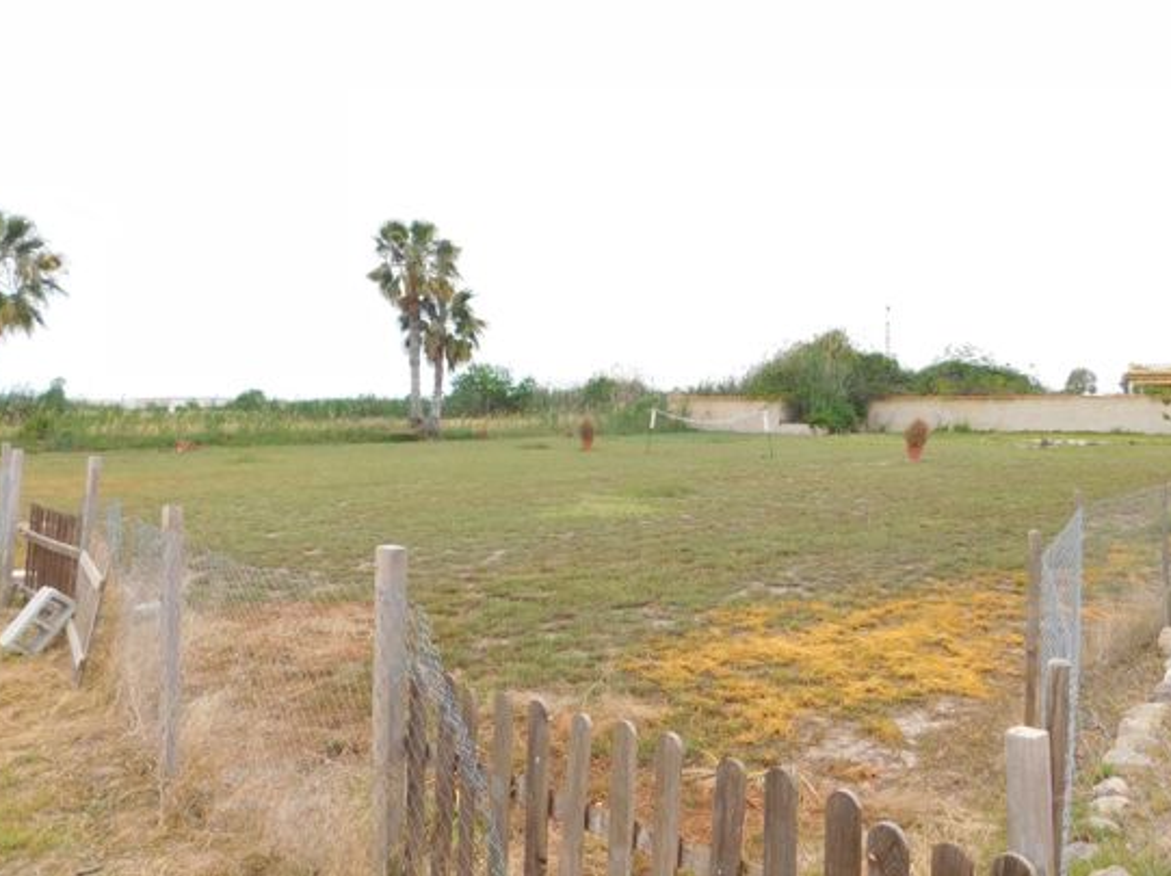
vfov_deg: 46.6
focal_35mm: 30
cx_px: 696
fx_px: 1014
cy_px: 376
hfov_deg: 59.6
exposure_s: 1/1000
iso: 125
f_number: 3
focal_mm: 4
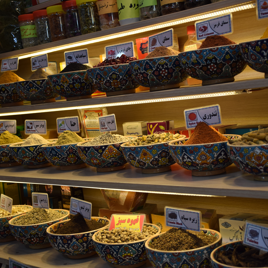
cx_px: 143
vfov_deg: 27.7
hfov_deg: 27.7
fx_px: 543
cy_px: 135
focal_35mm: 62
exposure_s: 1/125
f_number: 4.5
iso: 200
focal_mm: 32
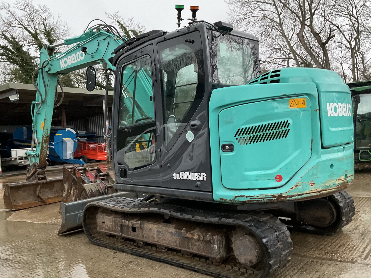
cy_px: 146
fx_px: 375
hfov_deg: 52.6
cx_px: 183
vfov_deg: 40.7
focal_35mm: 35
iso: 100
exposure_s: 1/50
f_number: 1.8
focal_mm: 3
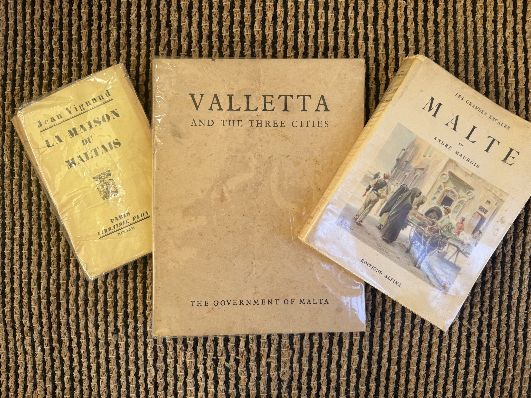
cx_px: 266
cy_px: 199
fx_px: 368
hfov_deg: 71.6
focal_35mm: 24
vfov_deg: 56.8
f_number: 1.78
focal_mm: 6.76
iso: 50
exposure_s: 1/129
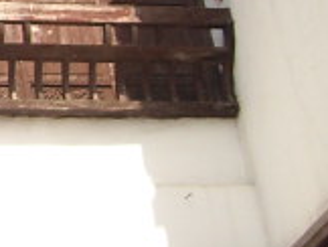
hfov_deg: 8.0
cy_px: -99
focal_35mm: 221
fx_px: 2097
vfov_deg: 6.7
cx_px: -539
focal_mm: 5.7
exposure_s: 1/402
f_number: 2.8
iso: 64
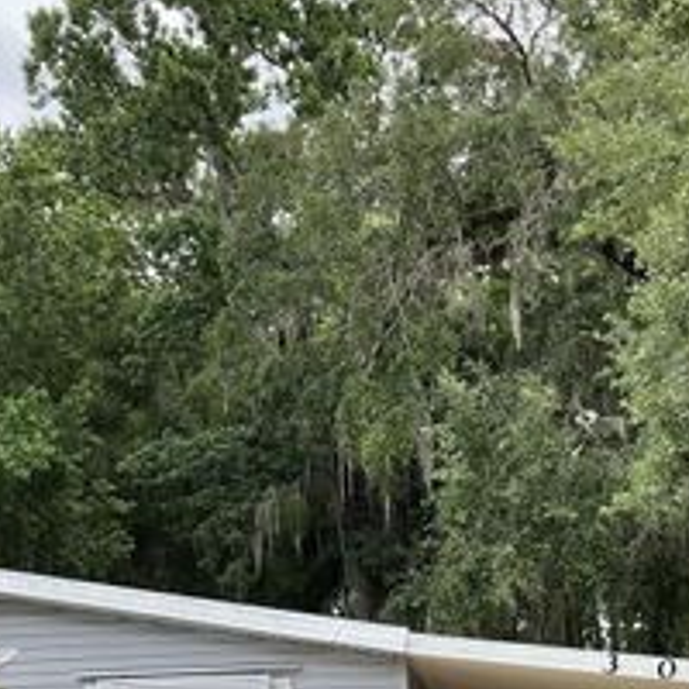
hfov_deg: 26.3
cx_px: 117
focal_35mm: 64
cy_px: 543
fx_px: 1441
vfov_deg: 26.4
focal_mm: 3
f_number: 1.8
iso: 16
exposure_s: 1/674
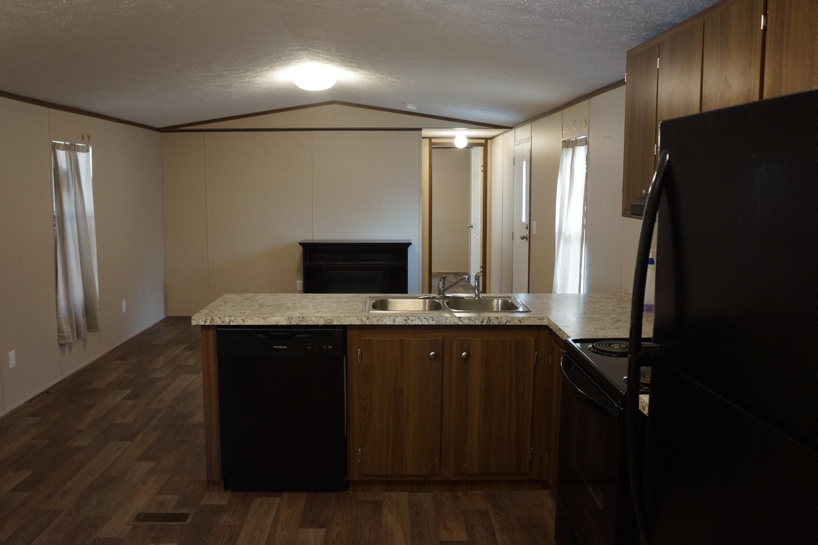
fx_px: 682
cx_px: 409
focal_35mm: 30
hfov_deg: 61.9
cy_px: 272
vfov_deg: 43.6
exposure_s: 1/250
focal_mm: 20
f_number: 4
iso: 3200
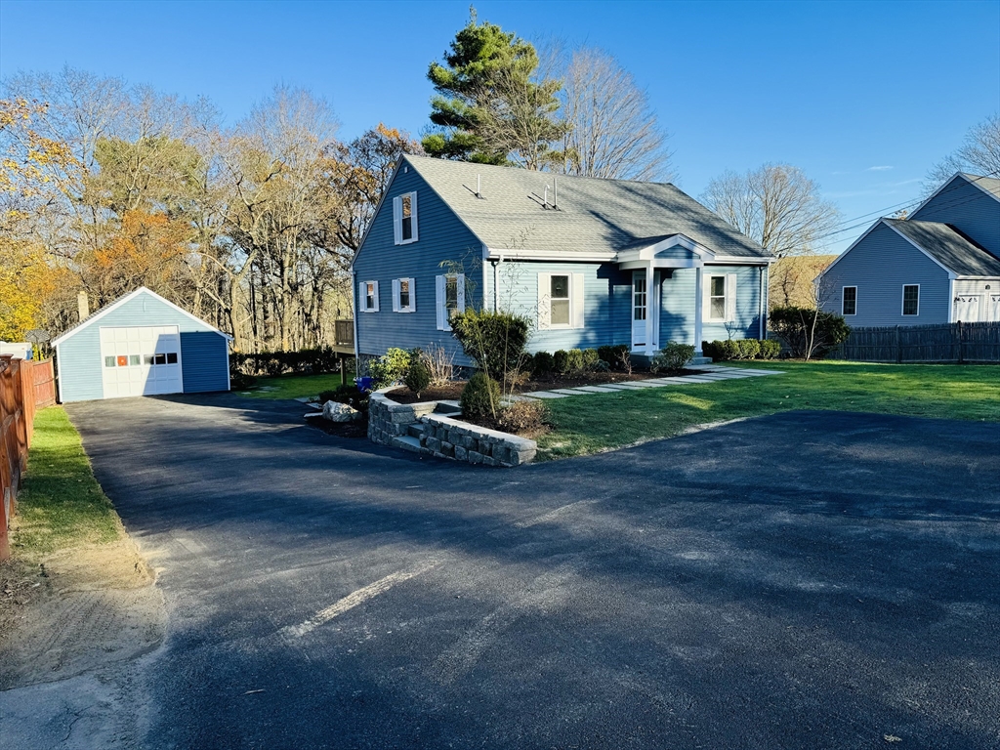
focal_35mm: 24
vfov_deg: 56.8
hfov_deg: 71.6
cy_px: 375
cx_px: 500
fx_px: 693
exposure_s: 1/1721
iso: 80
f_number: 1.78
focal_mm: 6.76
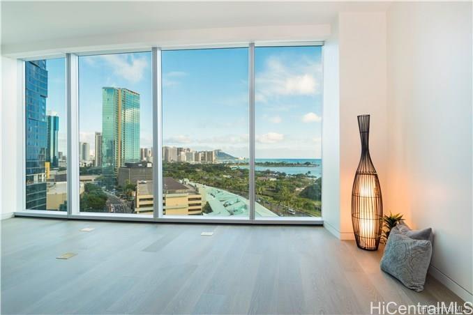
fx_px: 236
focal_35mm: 18
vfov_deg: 67.4
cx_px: 236
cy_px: 158
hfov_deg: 90.0
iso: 250
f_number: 10
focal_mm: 12
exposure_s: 1/15
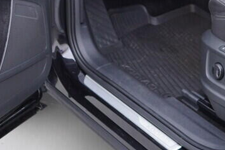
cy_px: -45
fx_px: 650
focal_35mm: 104
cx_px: 117
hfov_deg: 19.6
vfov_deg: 12.7
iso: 160
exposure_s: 1/40
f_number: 2.8
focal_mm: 24
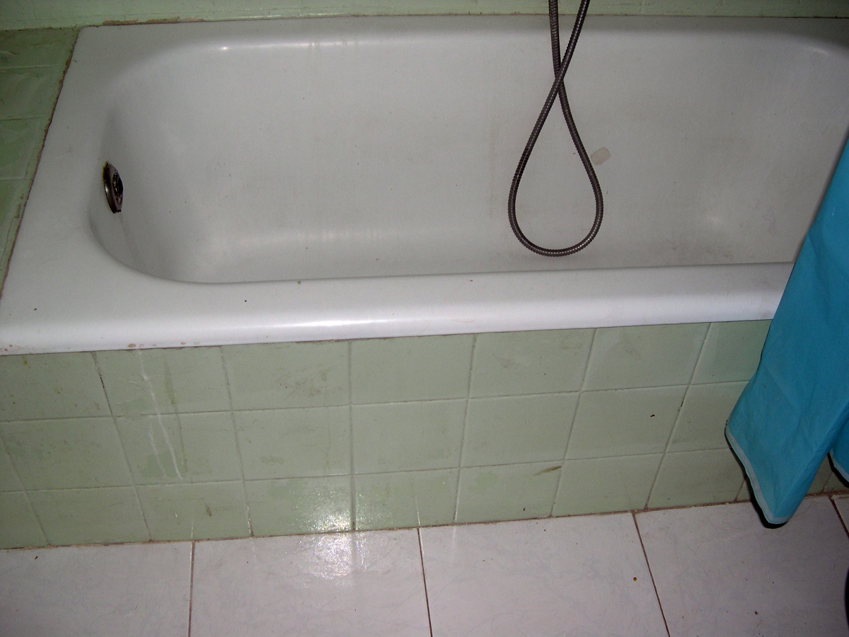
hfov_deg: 49.0
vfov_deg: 37.7
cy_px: 318
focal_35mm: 38
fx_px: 932
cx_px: 424
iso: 100
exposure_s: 1/60
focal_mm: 8
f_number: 2.8
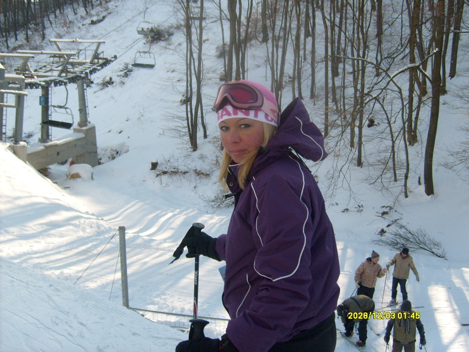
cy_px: 176
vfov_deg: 40.7
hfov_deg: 52.6
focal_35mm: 35
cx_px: 234
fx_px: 474
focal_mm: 5.8
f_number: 7.1
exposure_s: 1/180
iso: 80
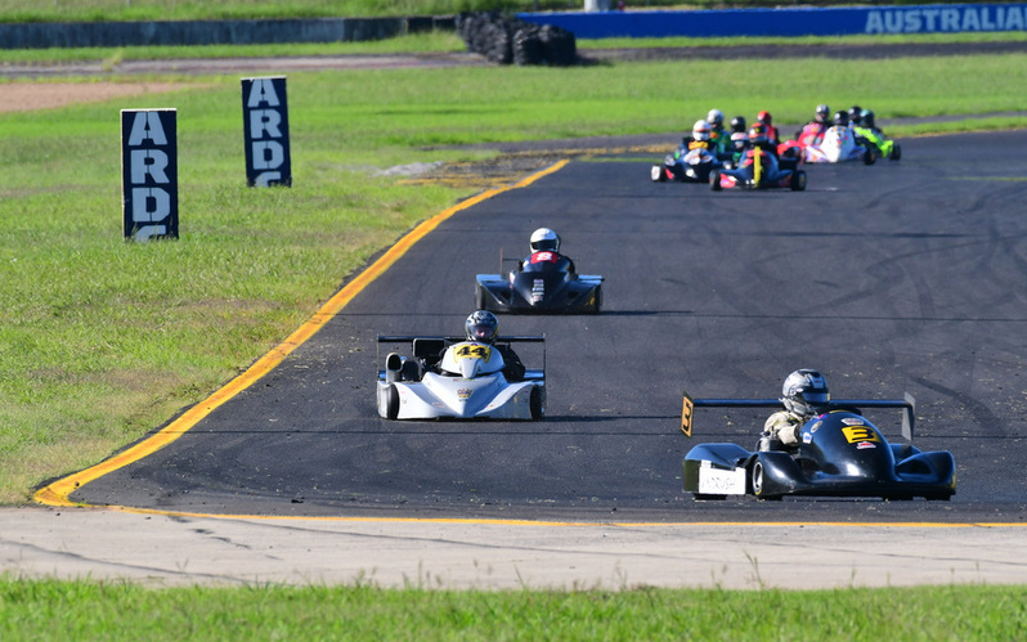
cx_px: 514
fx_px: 20603
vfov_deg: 1.8
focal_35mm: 736
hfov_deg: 2.9
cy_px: 306
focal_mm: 480
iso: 500
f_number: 10
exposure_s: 1/640
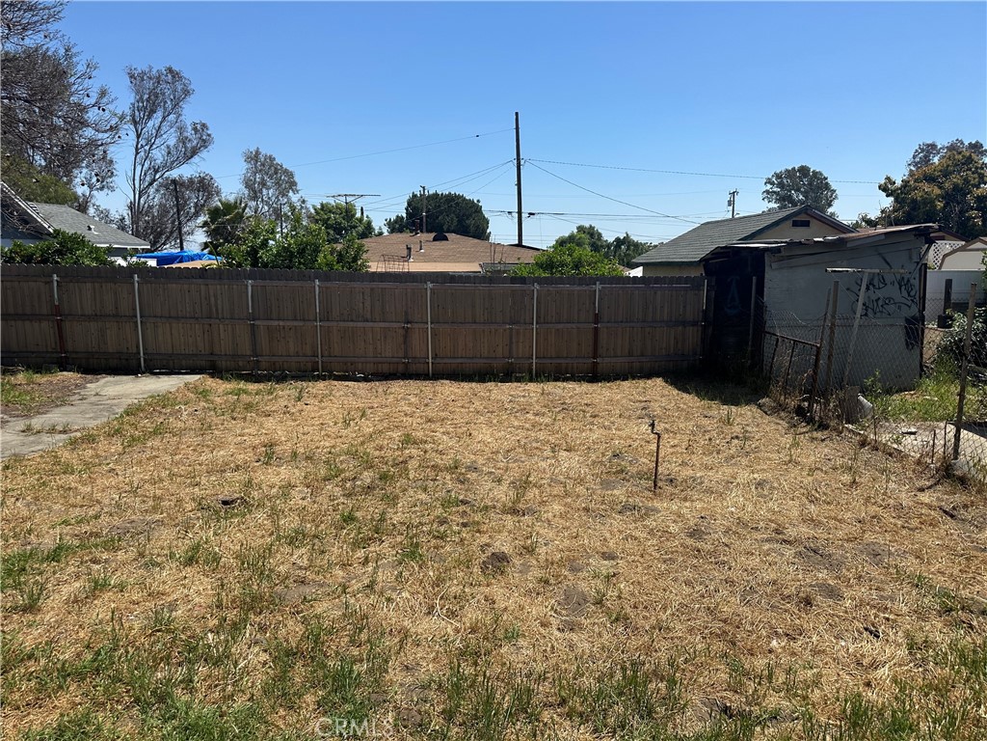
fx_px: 684
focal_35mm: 24
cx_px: 494
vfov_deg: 56.8
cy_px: 370
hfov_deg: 71.6
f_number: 1.78
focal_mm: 6.86
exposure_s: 1/5000
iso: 80
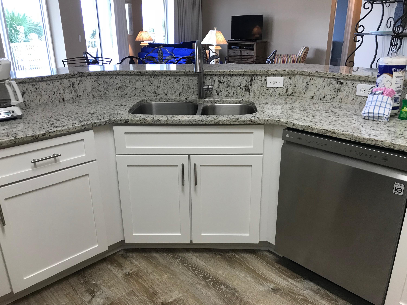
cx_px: 204
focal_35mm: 28
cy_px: 152
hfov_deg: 63.4
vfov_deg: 49.7
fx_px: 329
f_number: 1.8
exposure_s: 1/30
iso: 25
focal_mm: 3.99
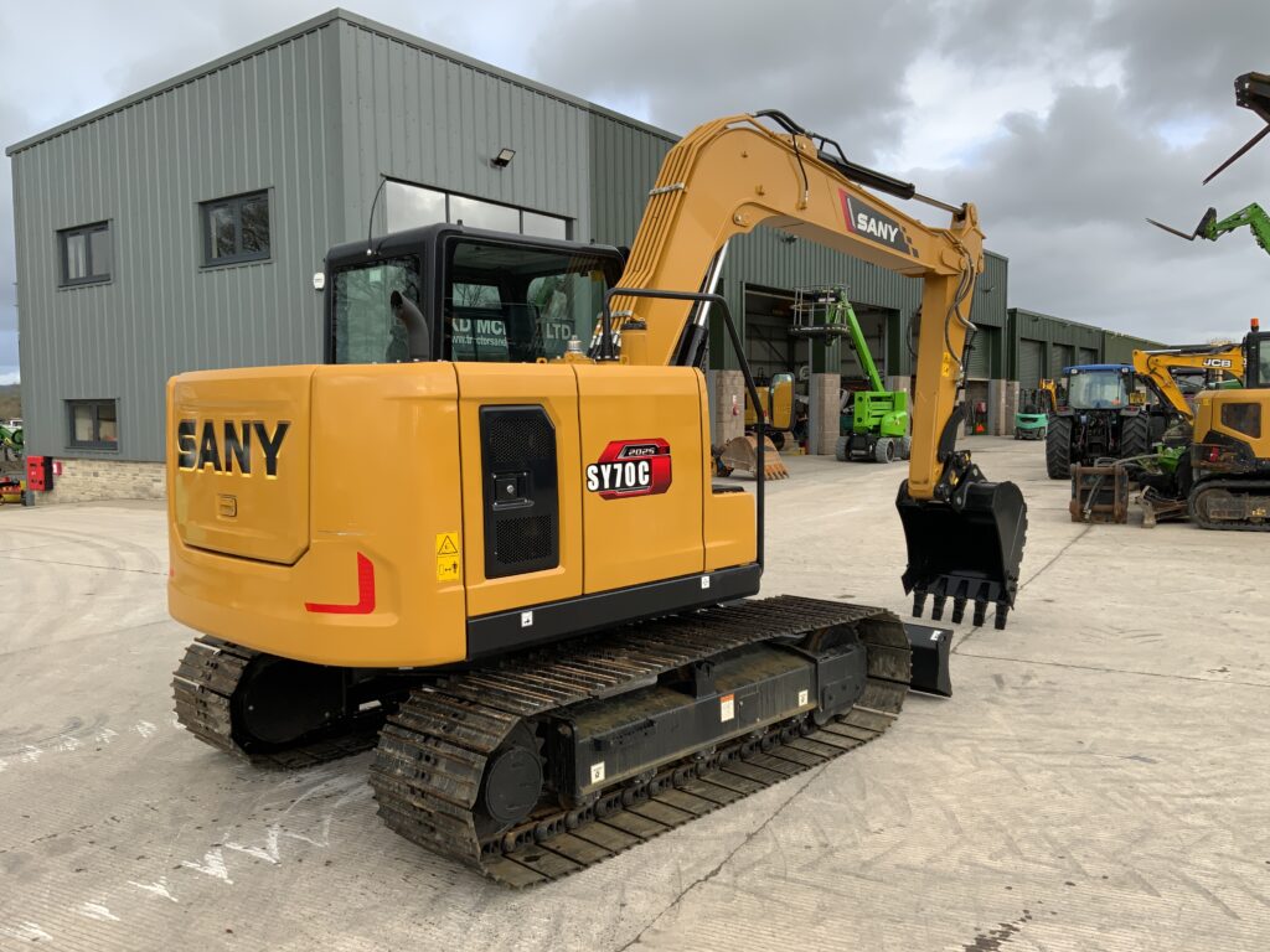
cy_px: 476
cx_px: 635
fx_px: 1064
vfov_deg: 48.2
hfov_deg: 61.7
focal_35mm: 29
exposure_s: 1/292
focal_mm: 3
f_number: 1.8
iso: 16
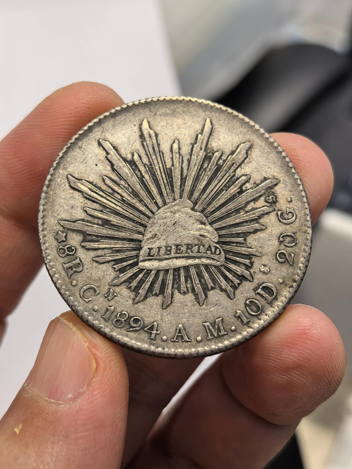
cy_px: 234
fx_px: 732
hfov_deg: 27.0
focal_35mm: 54
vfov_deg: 35.5
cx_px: 176
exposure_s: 1/100
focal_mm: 6.98
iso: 250
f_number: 2
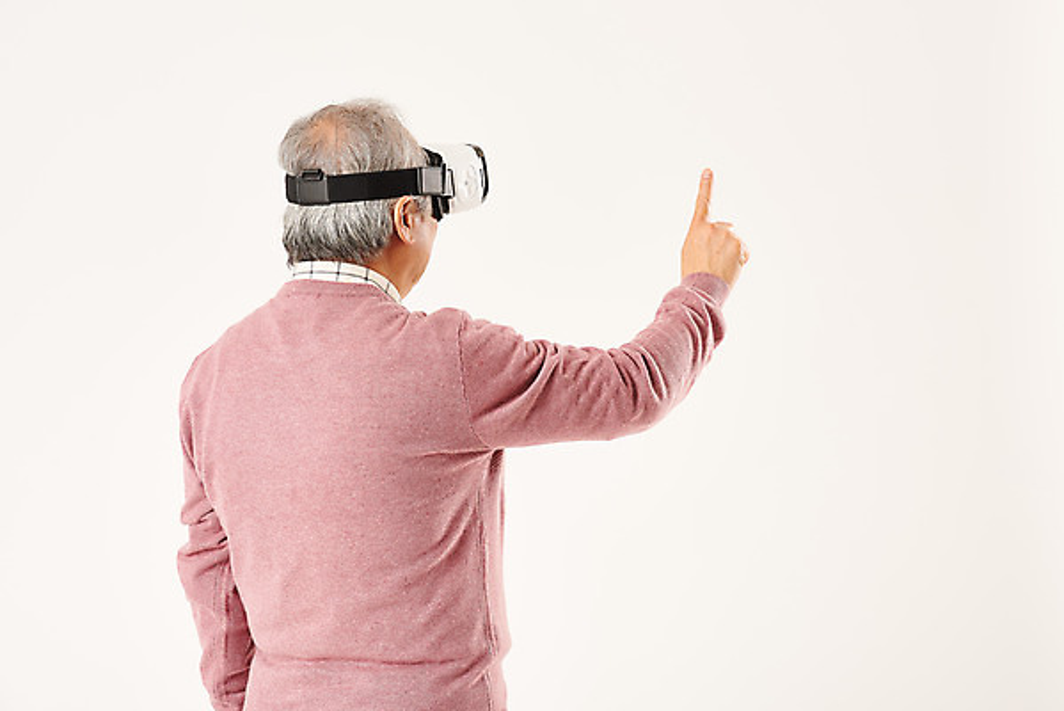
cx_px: 532
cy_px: 356
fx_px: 2720
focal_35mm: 92
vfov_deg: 14.9
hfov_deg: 22.1
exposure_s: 1/125
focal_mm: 92
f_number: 8
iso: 100
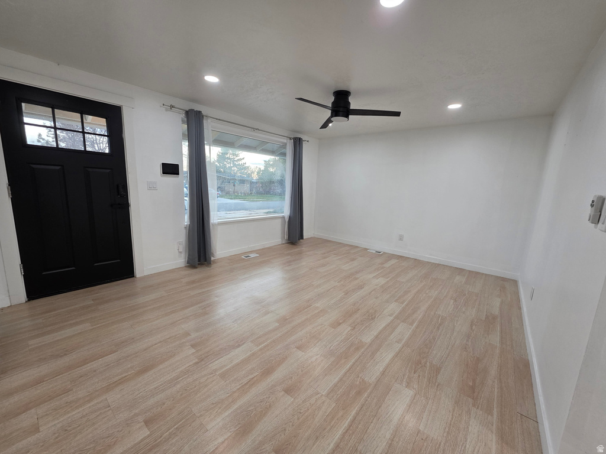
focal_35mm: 13
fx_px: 228
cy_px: 227
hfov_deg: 106.2
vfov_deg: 89.9
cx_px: 303
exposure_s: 1/120
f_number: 1.9
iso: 160
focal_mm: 2.2
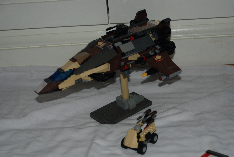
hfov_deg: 28.0
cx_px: 117
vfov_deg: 19.0
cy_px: 78
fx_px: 469
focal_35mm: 72
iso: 200
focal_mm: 48
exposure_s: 1/200
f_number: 3.8
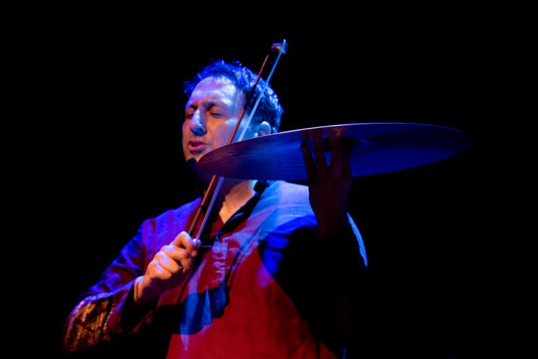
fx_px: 1793
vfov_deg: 11.4
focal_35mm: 120
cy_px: 180
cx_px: 269
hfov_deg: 17.1
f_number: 4
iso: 1600
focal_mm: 120
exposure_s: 1/100
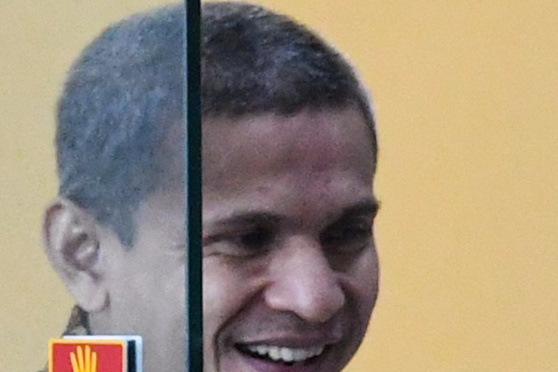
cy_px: 895
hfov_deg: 1.9
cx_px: 916
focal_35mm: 1086
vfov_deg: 1.3
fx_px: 16834
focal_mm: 130
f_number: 2.8
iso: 2000
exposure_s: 1/200
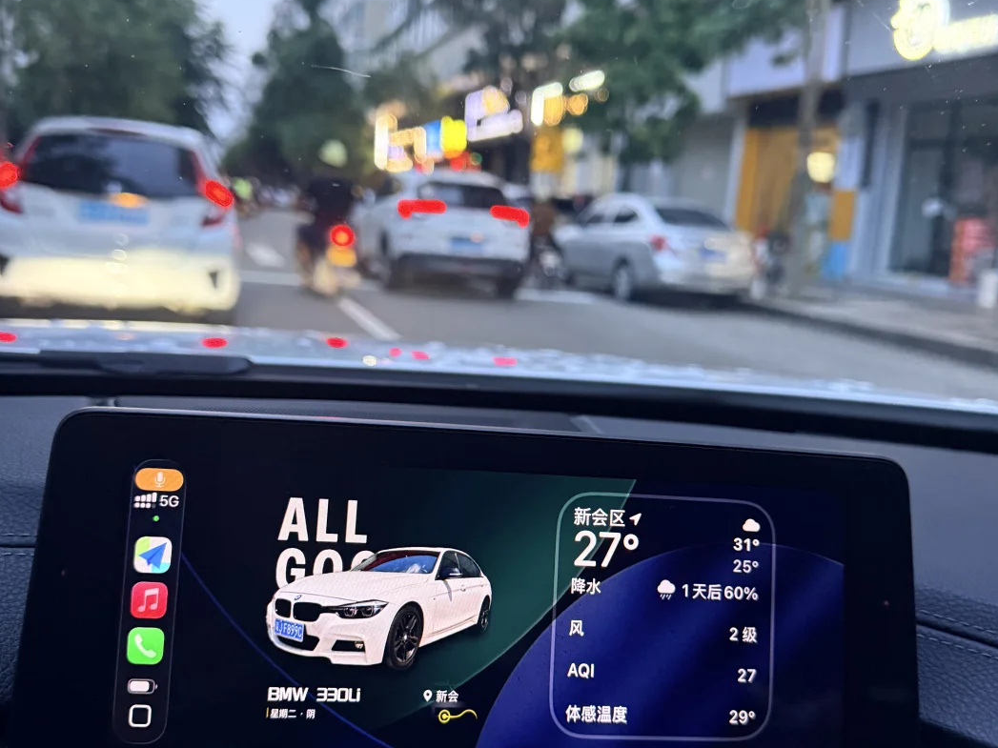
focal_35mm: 33
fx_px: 951
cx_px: 507
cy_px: 405
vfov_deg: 42.9
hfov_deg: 55.4
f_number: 1.78
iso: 400
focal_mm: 6.76
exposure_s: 1/51
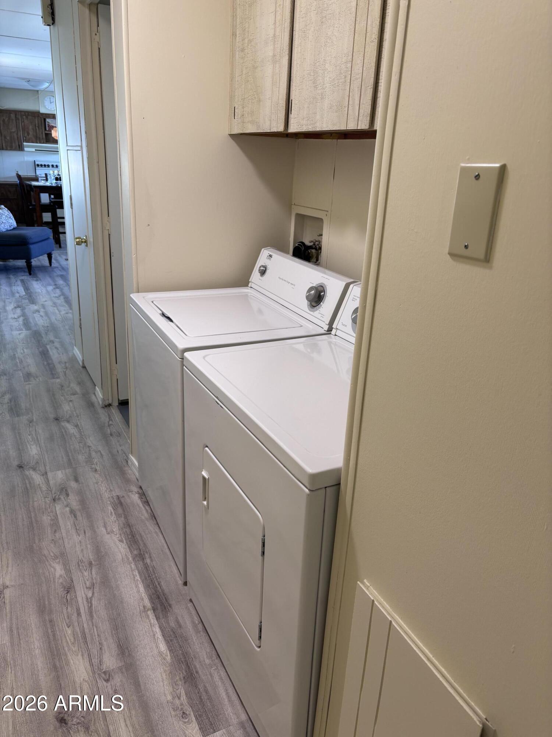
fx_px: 553
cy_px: 368
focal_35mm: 26
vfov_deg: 67.3
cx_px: 276
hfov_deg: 53.1
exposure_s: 1/60
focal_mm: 5.96
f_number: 1.6
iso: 64
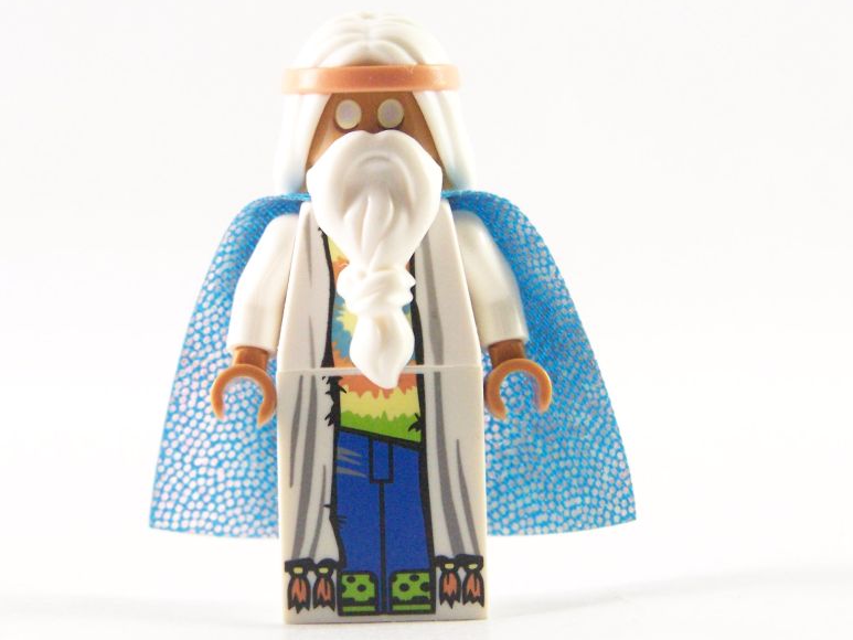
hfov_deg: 12.7
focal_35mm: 155
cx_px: 387
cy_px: 324
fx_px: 3820
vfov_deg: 9.6
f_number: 3.6
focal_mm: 19.4
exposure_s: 1/60
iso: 400
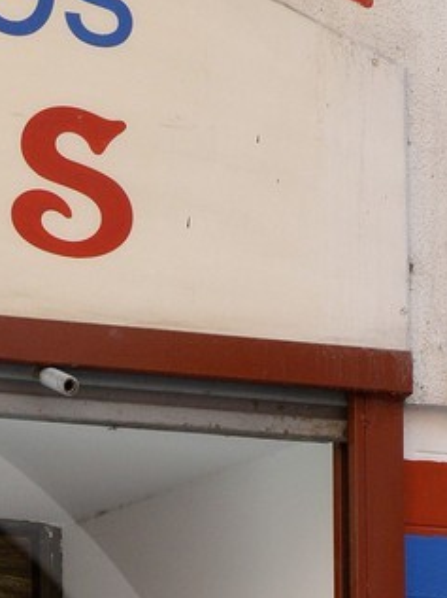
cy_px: 934
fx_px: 2933
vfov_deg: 11.1
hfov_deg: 8.4
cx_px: -341
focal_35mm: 170
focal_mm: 35
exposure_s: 1/100
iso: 800
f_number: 8
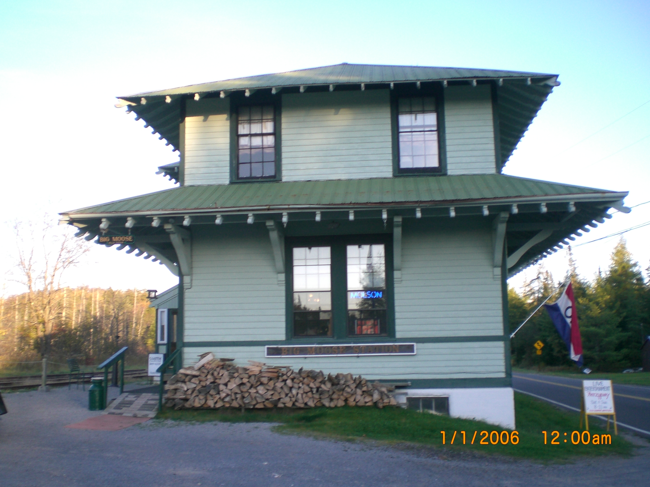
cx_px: 325
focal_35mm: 38
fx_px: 714
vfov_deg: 37.7
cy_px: 244
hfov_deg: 49.0
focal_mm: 6.3
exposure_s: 1/125
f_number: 3.1
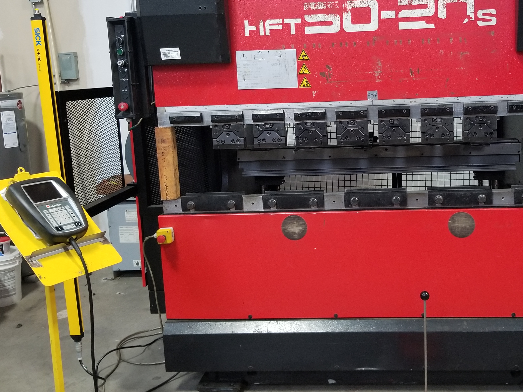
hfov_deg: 46.3
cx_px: 337
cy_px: 154
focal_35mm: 40
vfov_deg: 35.8
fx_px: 604
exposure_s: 1/30
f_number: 1.7
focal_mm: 4.3
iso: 250
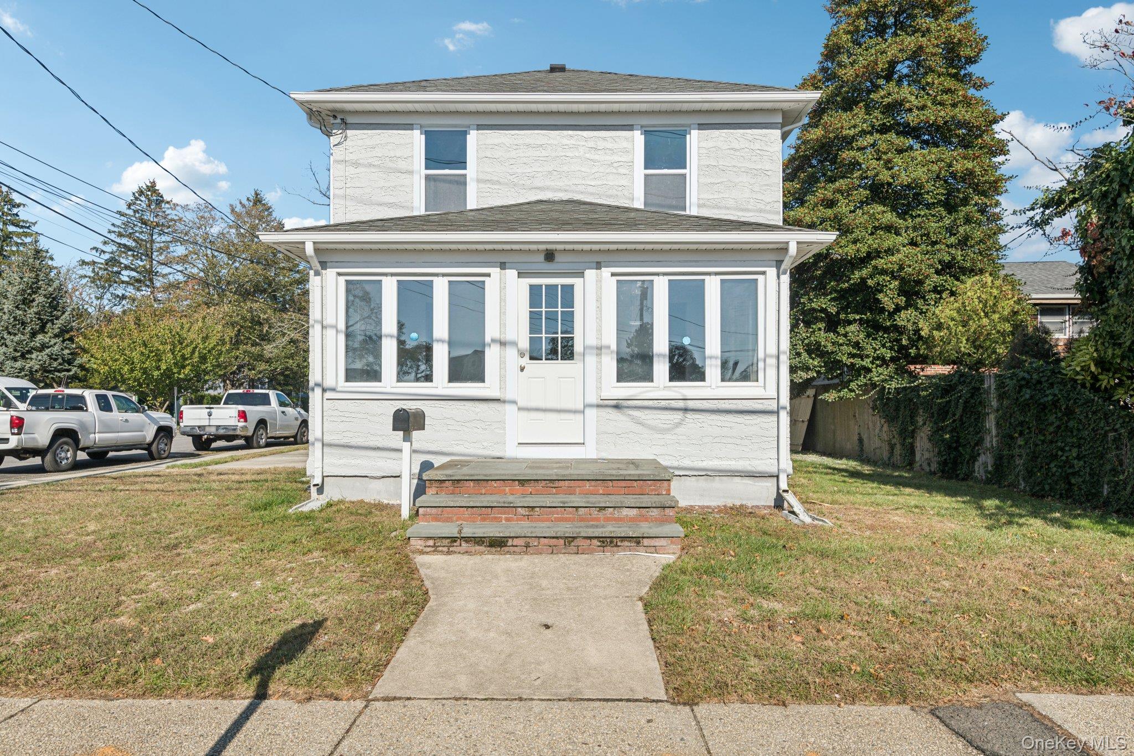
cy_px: 378
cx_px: 567
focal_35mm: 22
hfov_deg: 78.6
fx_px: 693
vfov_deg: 57.2
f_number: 8
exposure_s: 1/800
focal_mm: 22
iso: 125
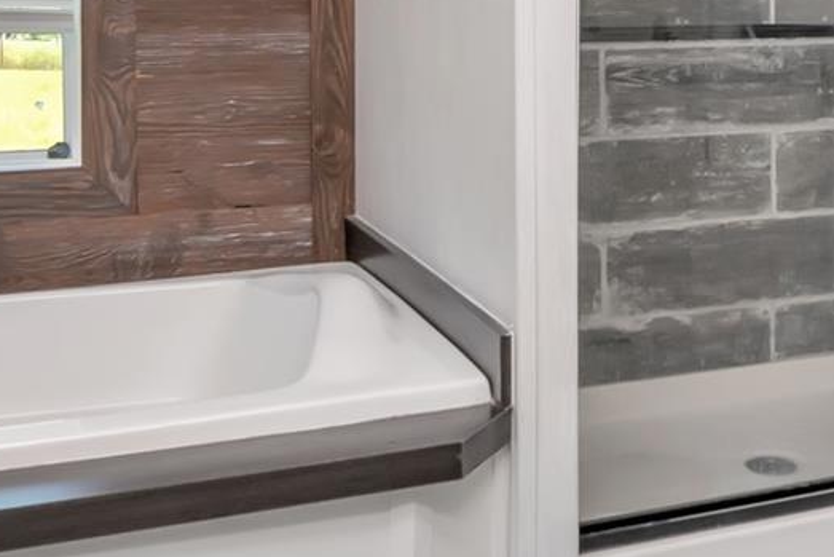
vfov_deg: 24.6
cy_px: 22
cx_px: 590
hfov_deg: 37.0
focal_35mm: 53
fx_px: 1223
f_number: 9
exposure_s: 1/100
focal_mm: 11.5
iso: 640
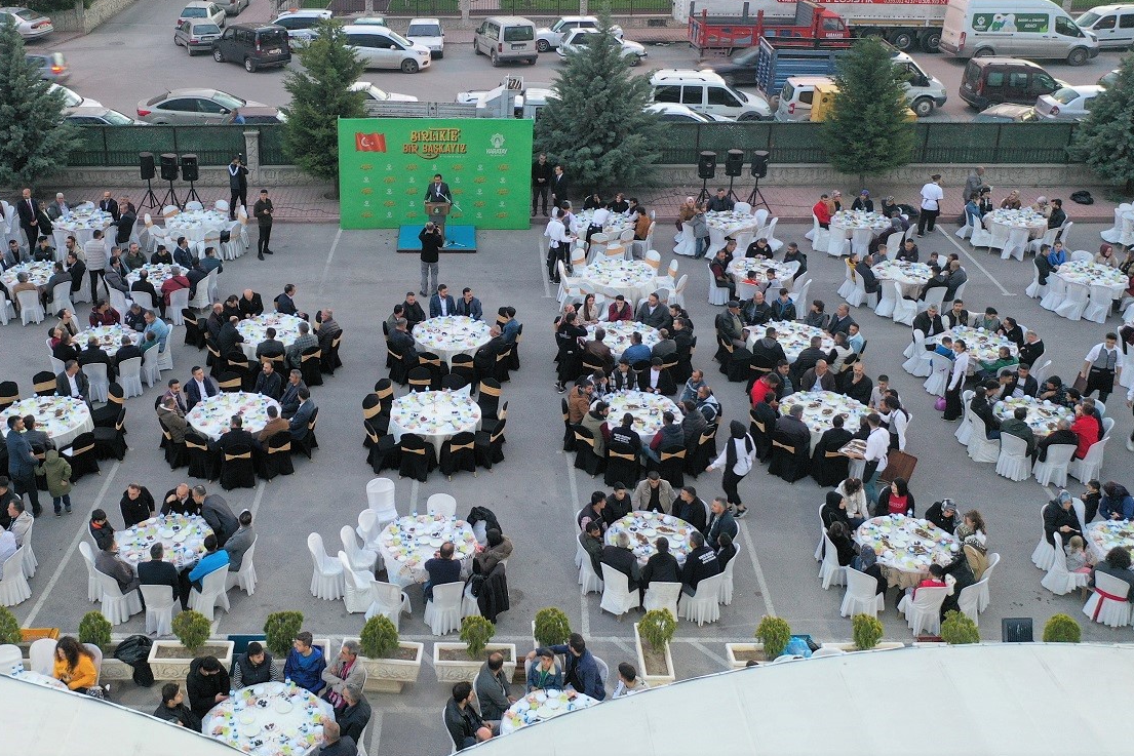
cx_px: 431
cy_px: 254
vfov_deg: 34.7
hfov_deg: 50.2
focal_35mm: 38
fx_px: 1197
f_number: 2.8
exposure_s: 1/30
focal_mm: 10.26
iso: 320
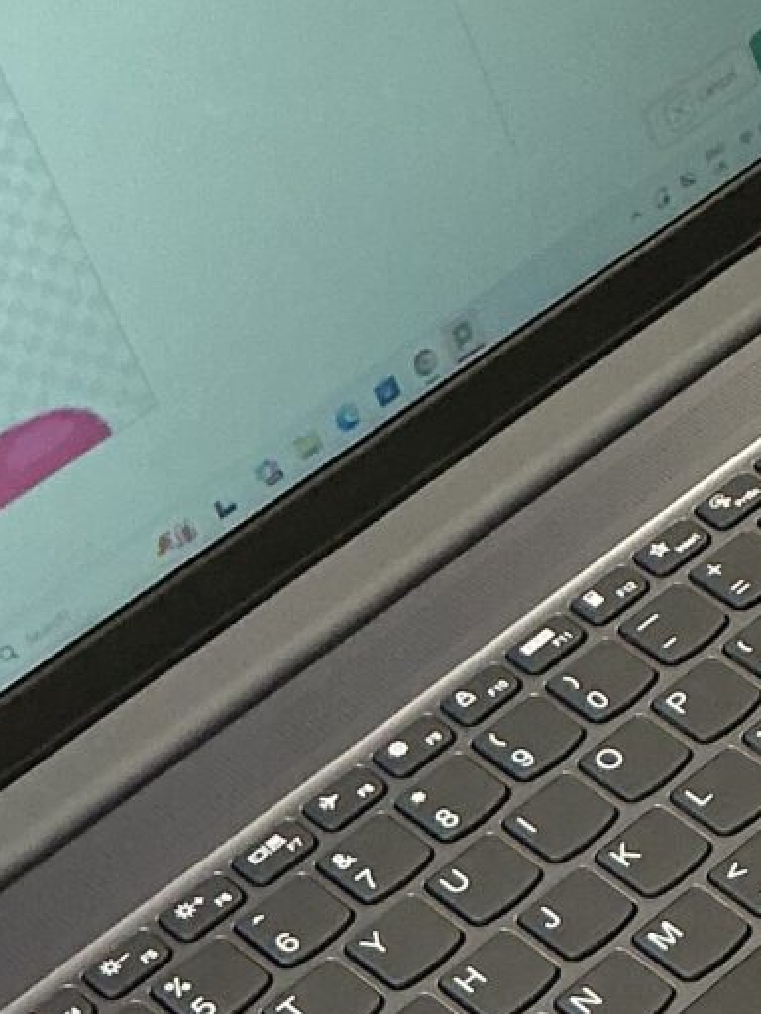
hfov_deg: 10.0
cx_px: 1038
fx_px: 4250
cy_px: 343
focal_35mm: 145
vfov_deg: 13.6
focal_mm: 3
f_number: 1.8
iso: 125
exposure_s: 1/60
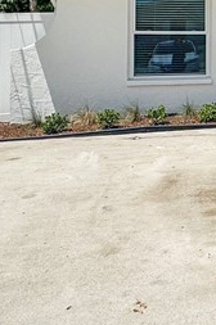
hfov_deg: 18.5
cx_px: 375
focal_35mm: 59
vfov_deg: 32.3
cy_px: 32
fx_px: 532
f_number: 2.2
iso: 32
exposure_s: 1/3900
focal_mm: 2.22
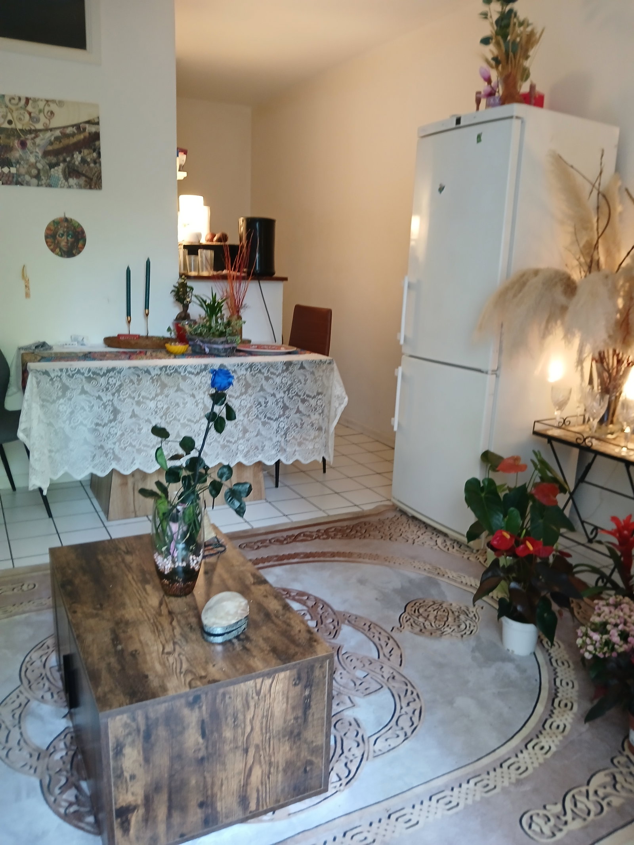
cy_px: 422
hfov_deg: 53.1
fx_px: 635
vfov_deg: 67.3
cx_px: 317
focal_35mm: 26
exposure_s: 1/33.3
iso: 250
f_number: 1.8
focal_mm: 3.98
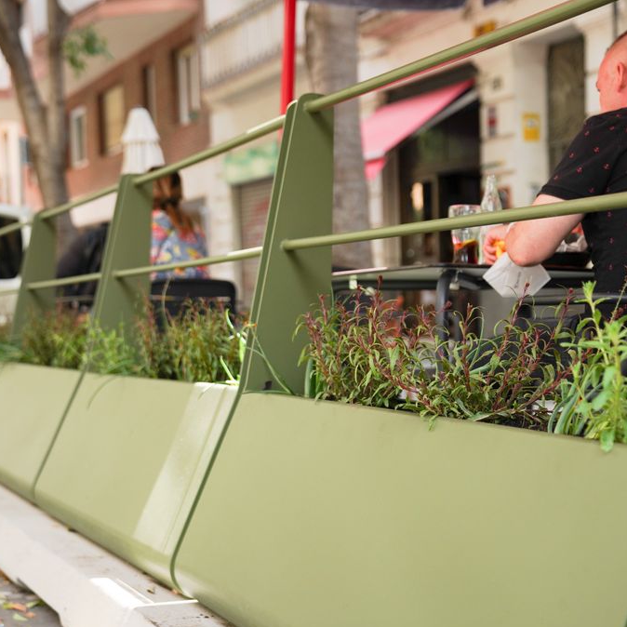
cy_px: 317
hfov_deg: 27.7
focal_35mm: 62
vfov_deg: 27.7
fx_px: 1271
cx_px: 316
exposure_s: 1/1000
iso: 400
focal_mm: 48
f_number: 2.8
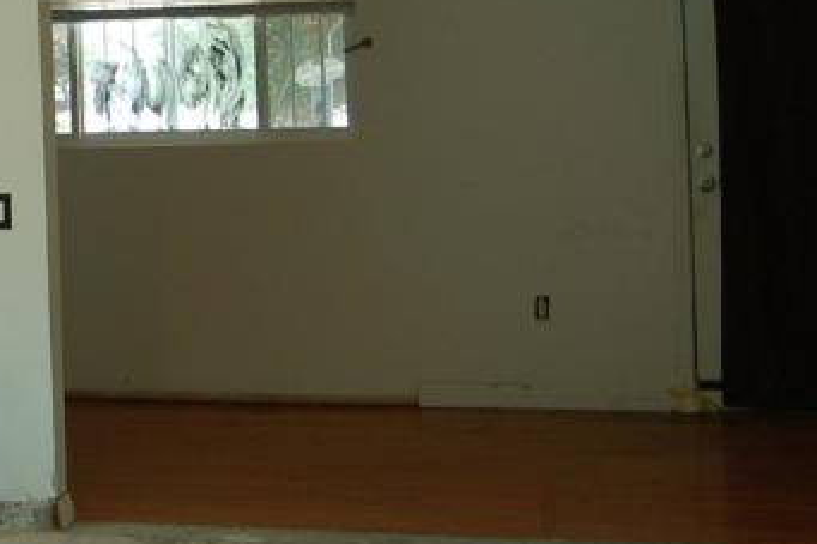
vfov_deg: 16.5
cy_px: 16
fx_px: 1837
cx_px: -115
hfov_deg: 23.3
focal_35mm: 81
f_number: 4.5
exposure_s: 1/80
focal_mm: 18
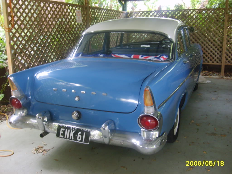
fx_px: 235
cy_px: 87
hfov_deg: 52.6
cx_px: 116
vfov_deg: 40.7
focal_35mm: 35
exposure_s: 1/8
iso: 139
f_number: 2.8
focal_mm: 5.8
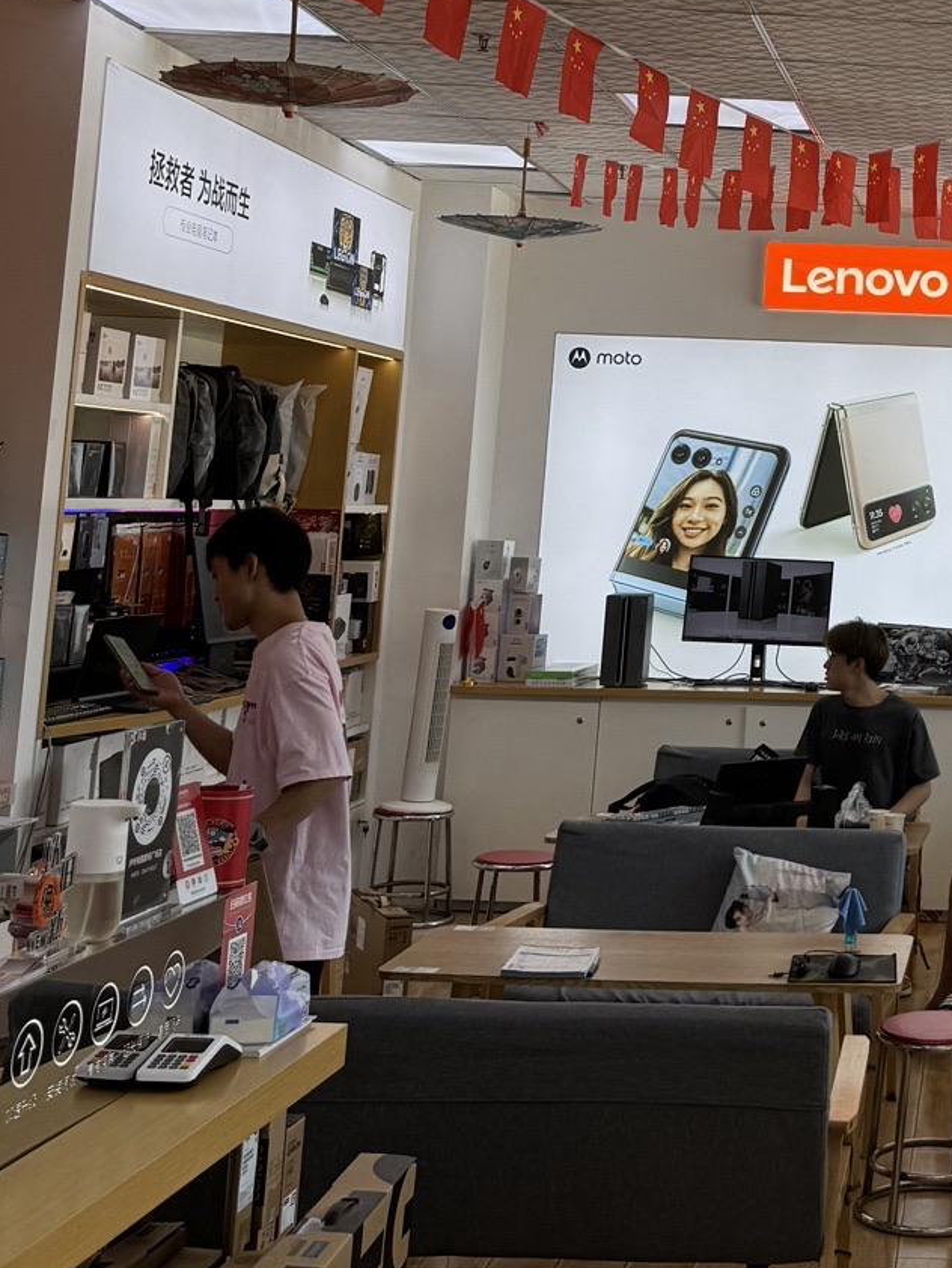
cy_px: 256
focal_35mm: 57
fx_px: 2089
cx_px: 1128
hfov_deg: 23.5
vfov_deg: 32.8
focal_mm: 6.76
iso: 80
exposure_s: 1/822
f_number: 1.78
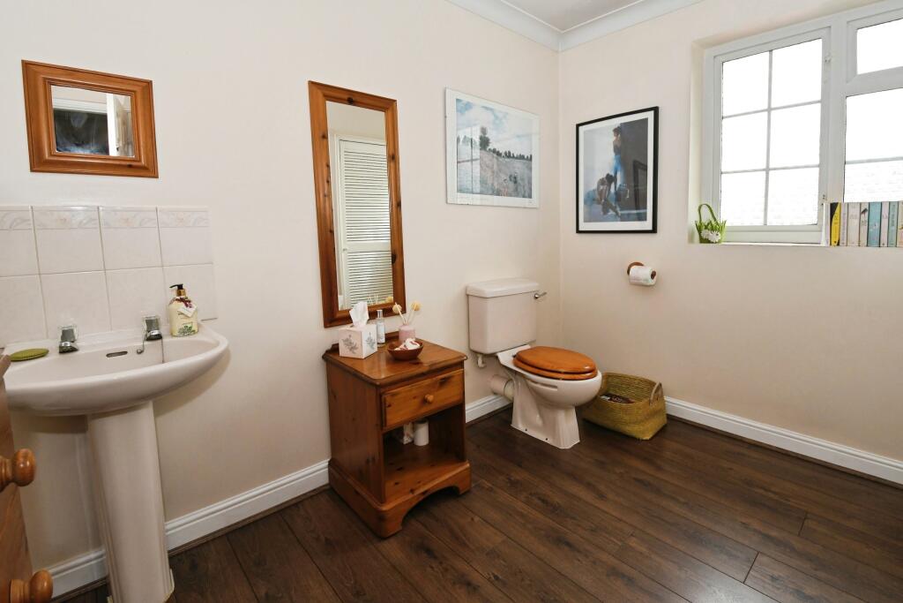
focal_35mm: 15
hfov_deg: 100.4
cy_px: 302
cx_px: 452
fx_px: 376
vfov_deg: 77.3
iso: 800
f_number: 7.1
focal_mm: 10
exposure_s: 1/60
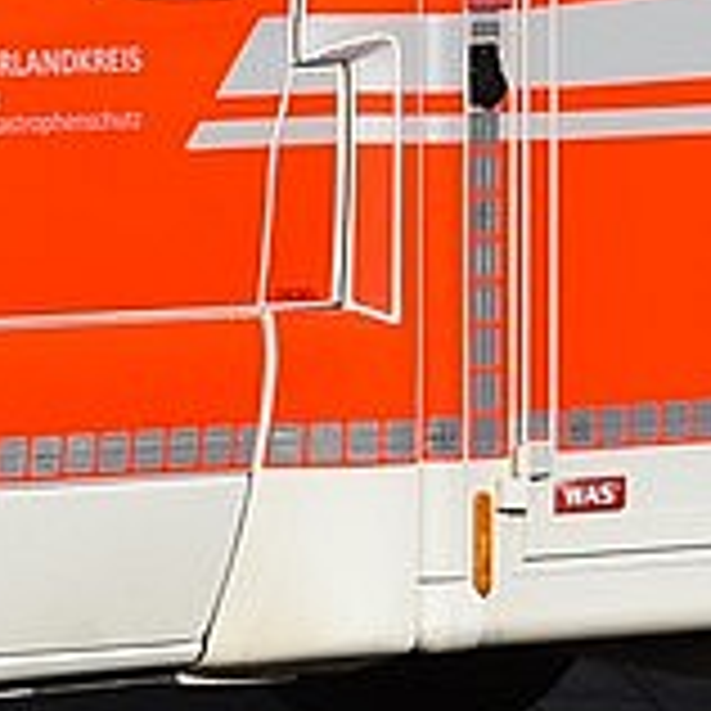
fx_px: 9551
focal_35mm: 411
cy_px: -86
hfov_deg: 4.3
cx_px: 54
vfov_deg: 4.3
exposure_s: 1/500
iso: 200
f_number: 11
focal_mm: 85
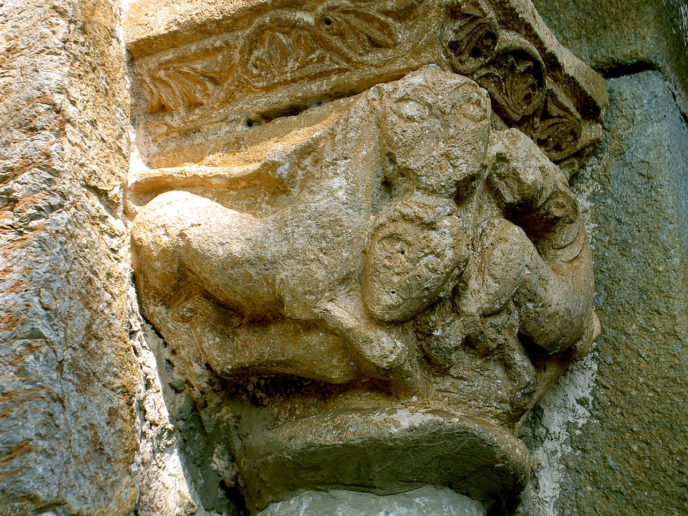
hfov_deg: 22.0
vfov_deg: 16.6
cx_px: 344
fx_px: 1769
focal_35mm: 89
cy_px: 258
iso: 50
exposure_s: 1/100
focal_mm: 14.7
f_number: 4.6
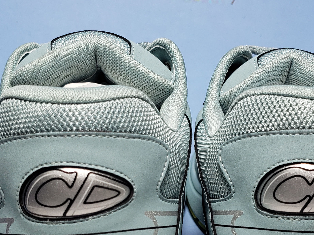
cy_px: 224
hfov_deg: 29.3
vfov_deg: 21.6
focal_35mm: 66
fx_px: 599
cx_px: 182
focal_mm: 4.3
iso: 50
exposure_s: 1/380
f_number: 1.5
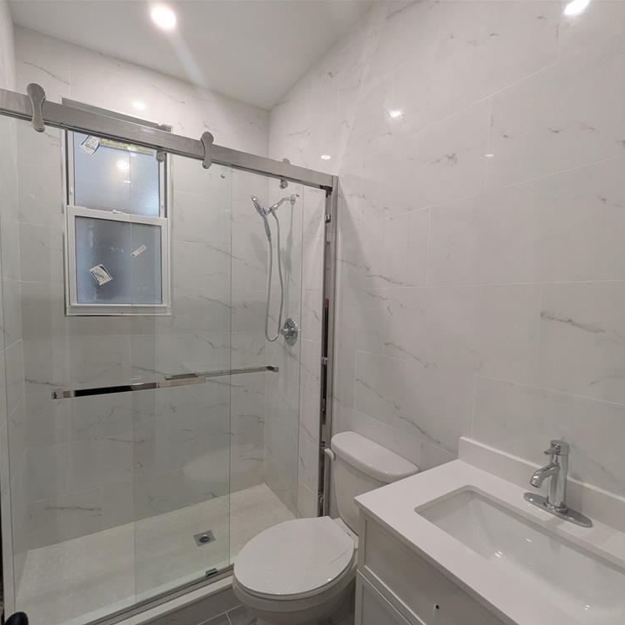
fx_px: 347
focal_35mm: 17
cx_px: 299
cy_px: 321
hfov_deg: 83.9
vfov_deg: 83.9
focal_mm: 1.83
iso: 354
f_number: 2.2
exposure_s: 1/120
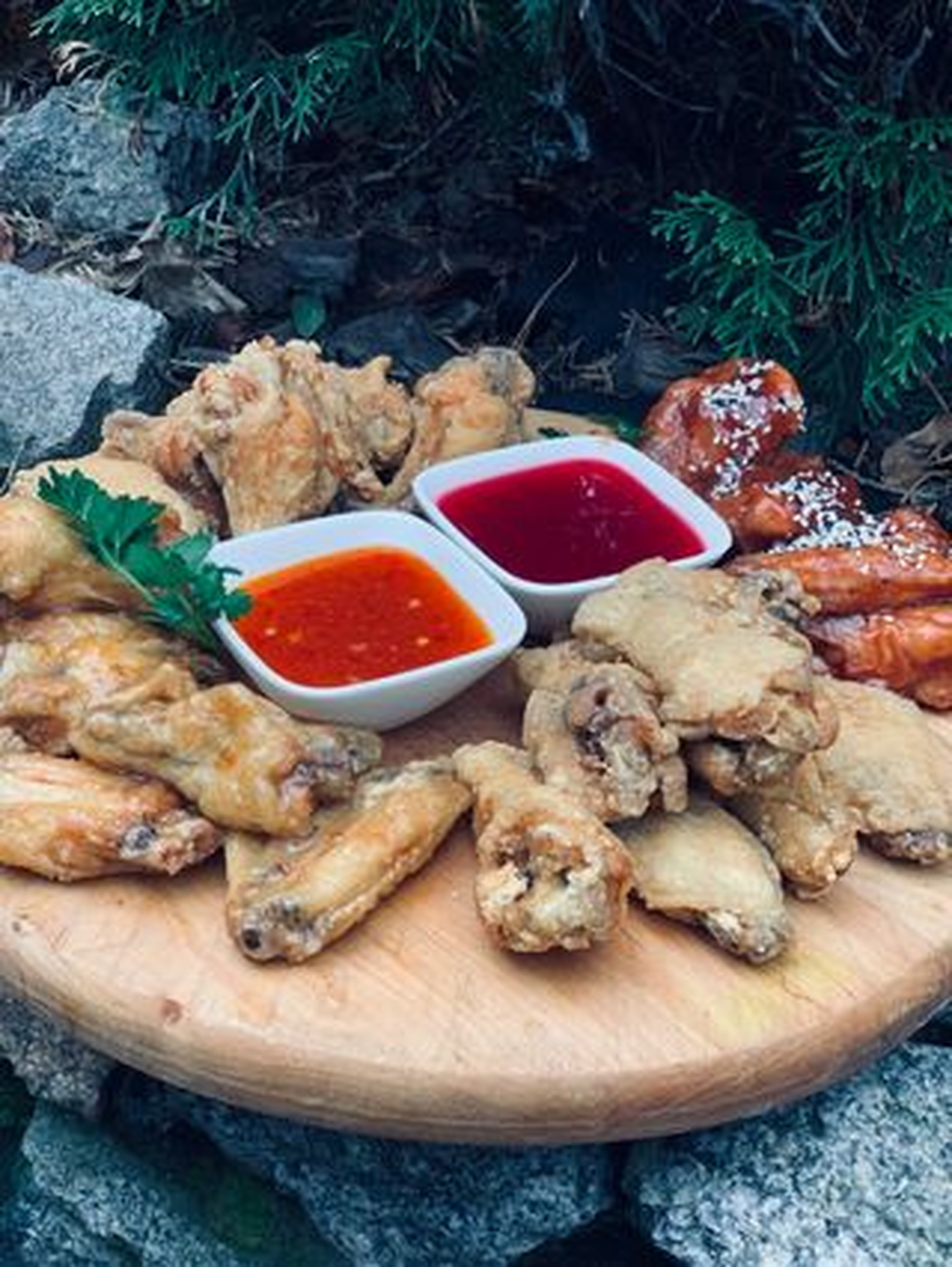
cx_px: 476
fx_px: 1905
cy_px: 634
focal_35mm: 52
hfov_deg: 28.1
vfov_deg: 36.8
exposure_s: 1/71
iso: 125
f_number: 2.4
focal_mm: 6
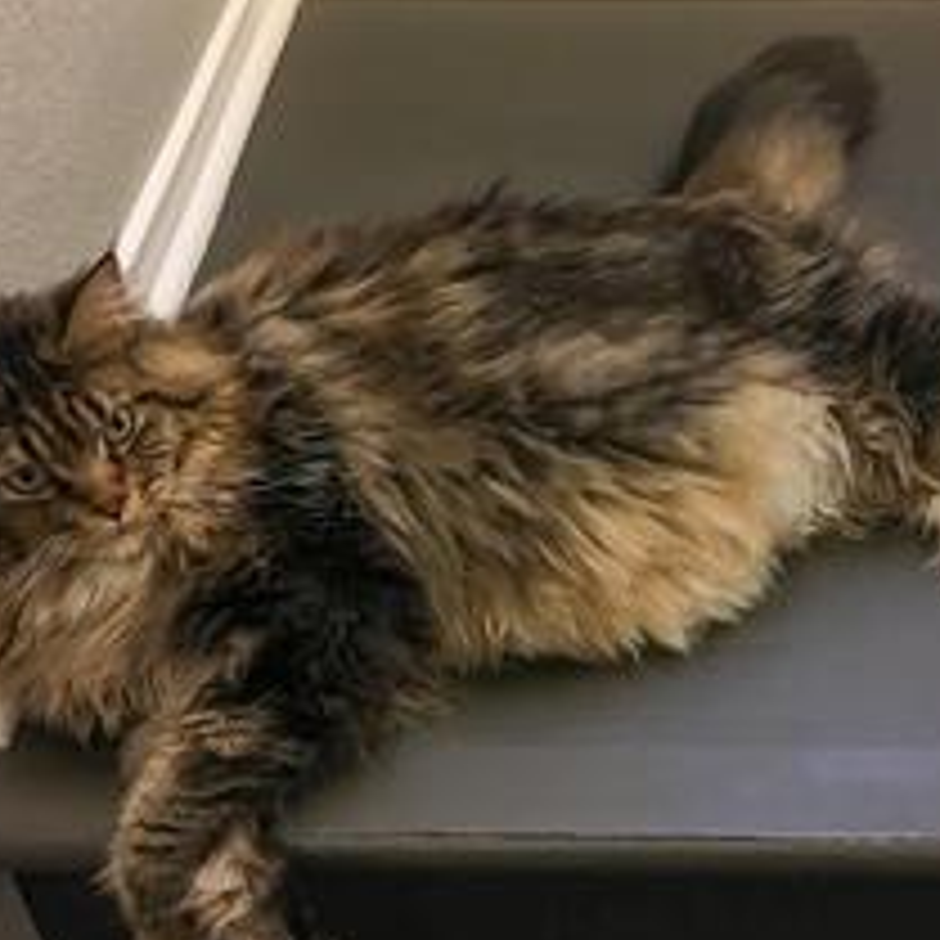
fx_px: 1505
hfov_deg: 34.4
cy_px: 490
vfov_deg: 34.7
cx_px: 612
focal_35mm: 49
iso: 500
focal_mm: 4.15
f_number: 2.2
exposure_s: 1/15
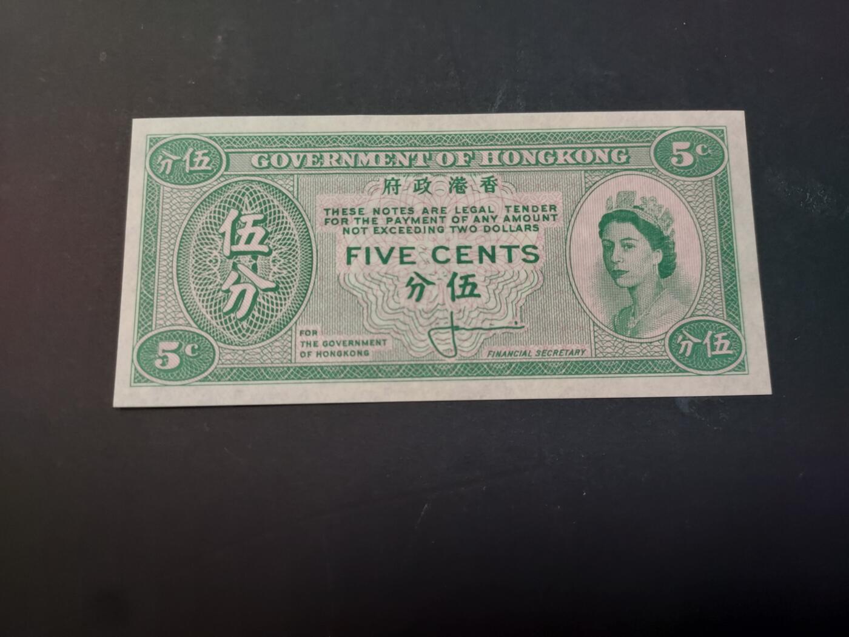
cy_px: 318
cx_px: 424
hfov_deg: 71.6
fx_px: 589
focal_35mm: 24
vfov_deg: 56.8
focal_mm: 4.6
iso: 125
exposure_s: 1/50
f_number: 1.8
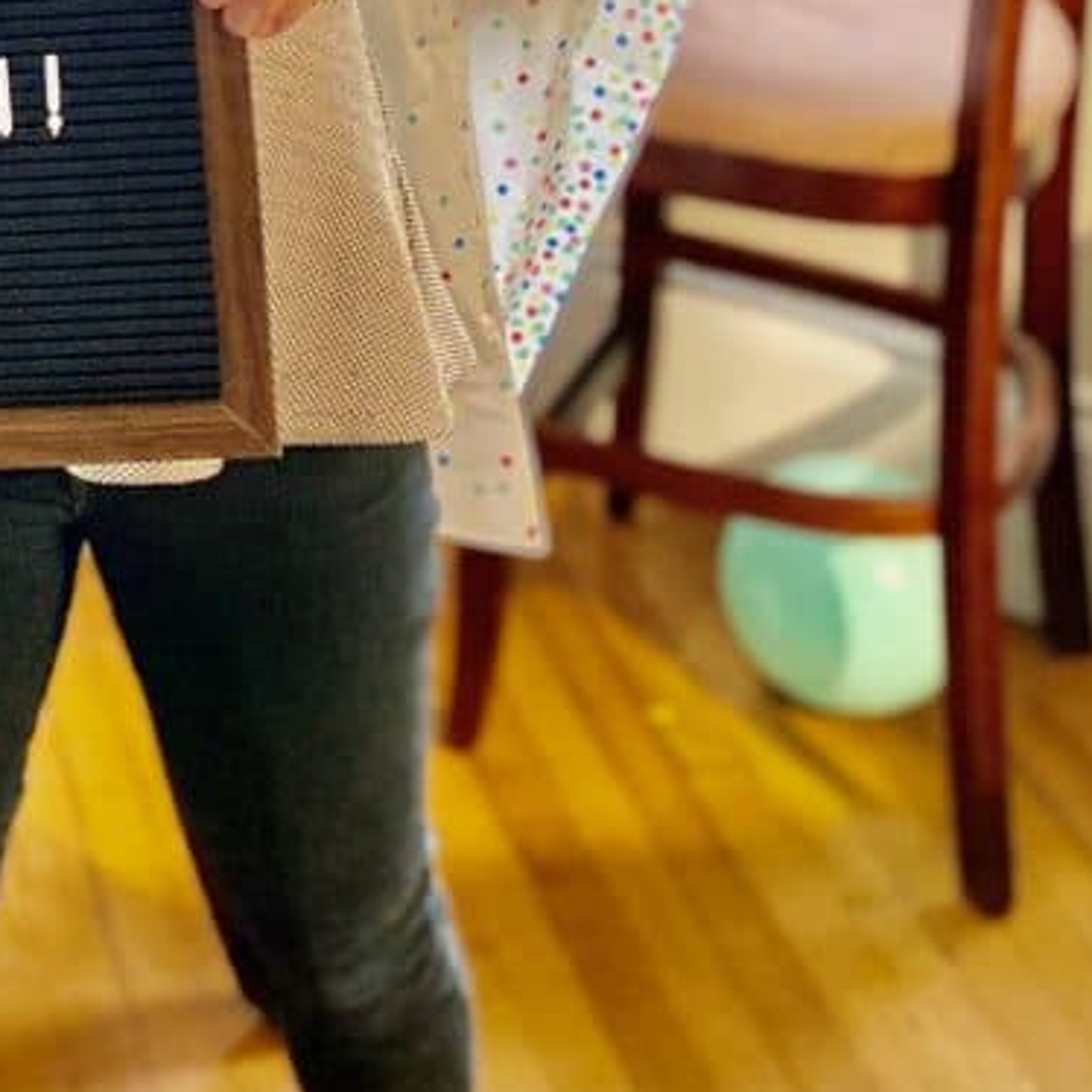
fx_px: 2927
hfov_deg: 19.9
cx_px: -190
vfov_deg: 18.9
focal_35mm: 82
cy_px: -498
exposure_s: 1/60
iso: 200
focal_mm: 4.25
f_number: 1.8
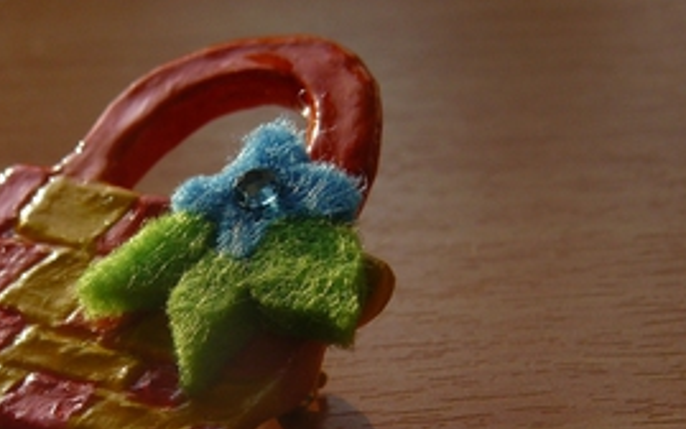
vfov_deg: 10.4
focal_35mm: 126
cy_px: 296
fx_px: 2355
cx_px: 161
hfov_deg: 16.5
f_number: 4
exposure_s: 1/160
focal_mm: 11.8
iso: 100
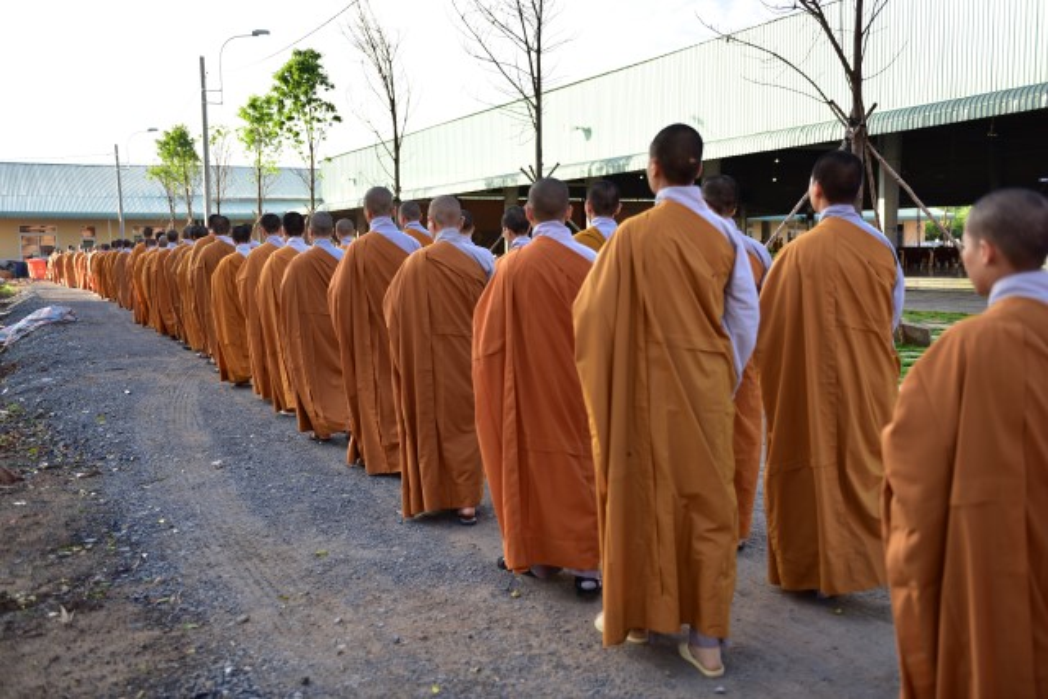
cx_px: 524
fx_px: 1106
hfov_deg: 50.7
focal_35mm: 38
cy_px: 350
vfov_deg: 35.1
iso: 100
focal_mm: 38
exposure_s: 1/320
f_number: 2.8
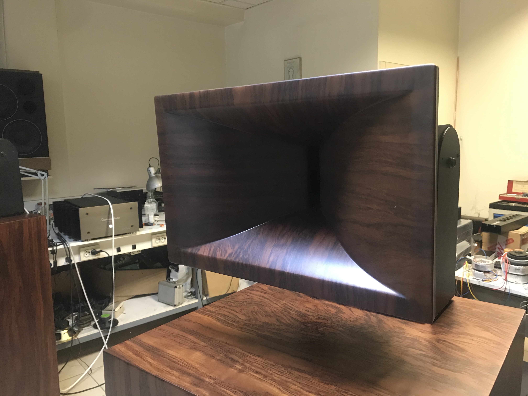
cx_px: 264
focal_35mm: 28
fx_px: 427
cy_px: 198
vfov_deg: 49.7
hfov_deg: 63.4
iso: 100
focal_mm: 3.99
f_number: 1.8
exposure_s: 1/11
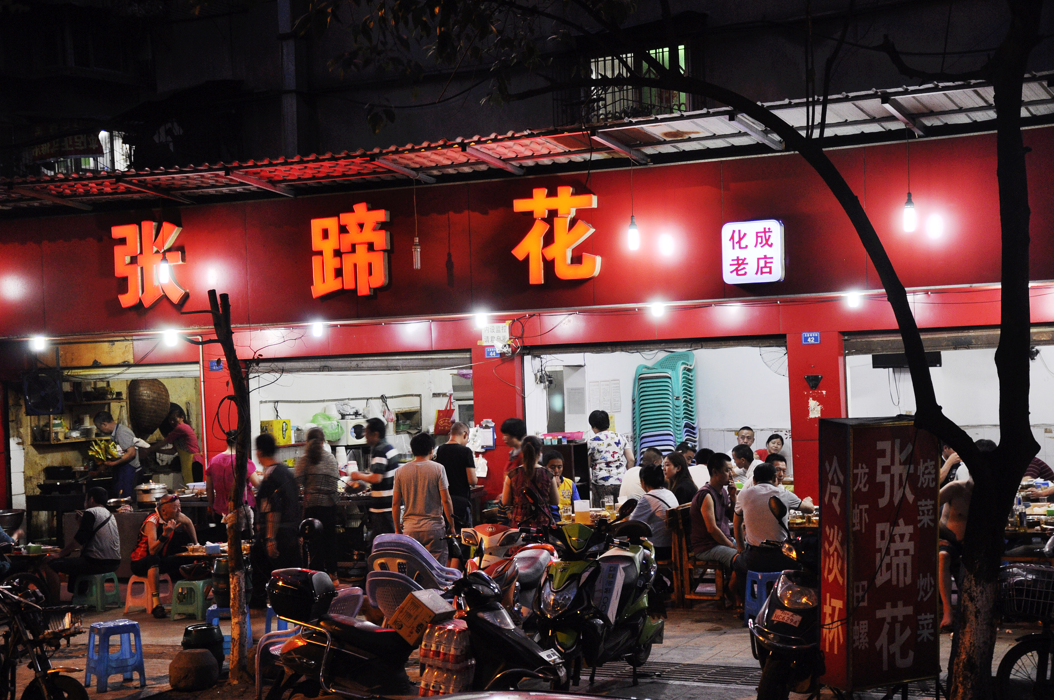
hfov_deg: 31.9
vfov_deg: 21.5
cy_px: 350
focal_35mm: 63
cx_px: 527
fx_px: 1842
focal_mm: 42
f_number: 4.5
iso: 500
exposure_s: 1/15
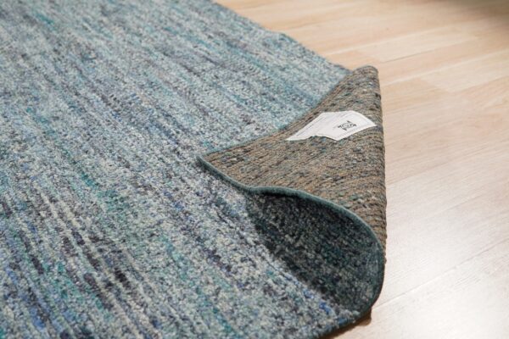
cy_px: 170
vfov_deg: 29.9
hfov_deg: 43.6
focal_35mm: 45
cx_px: 254
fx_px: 636
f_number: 4
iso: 500
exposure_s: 1/250
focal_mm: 30
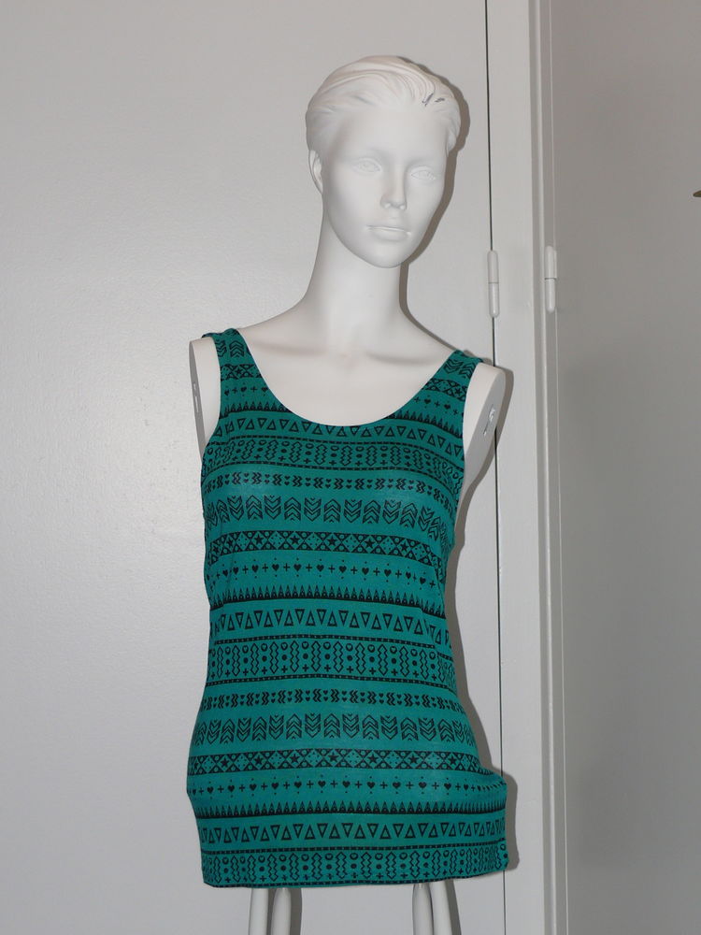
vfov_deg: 21.5
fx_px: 2457
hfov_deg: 16.2
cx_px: 350
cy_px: 468
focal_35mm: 91
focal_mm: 14.1
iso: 100
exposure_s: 1/30
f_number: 3.2
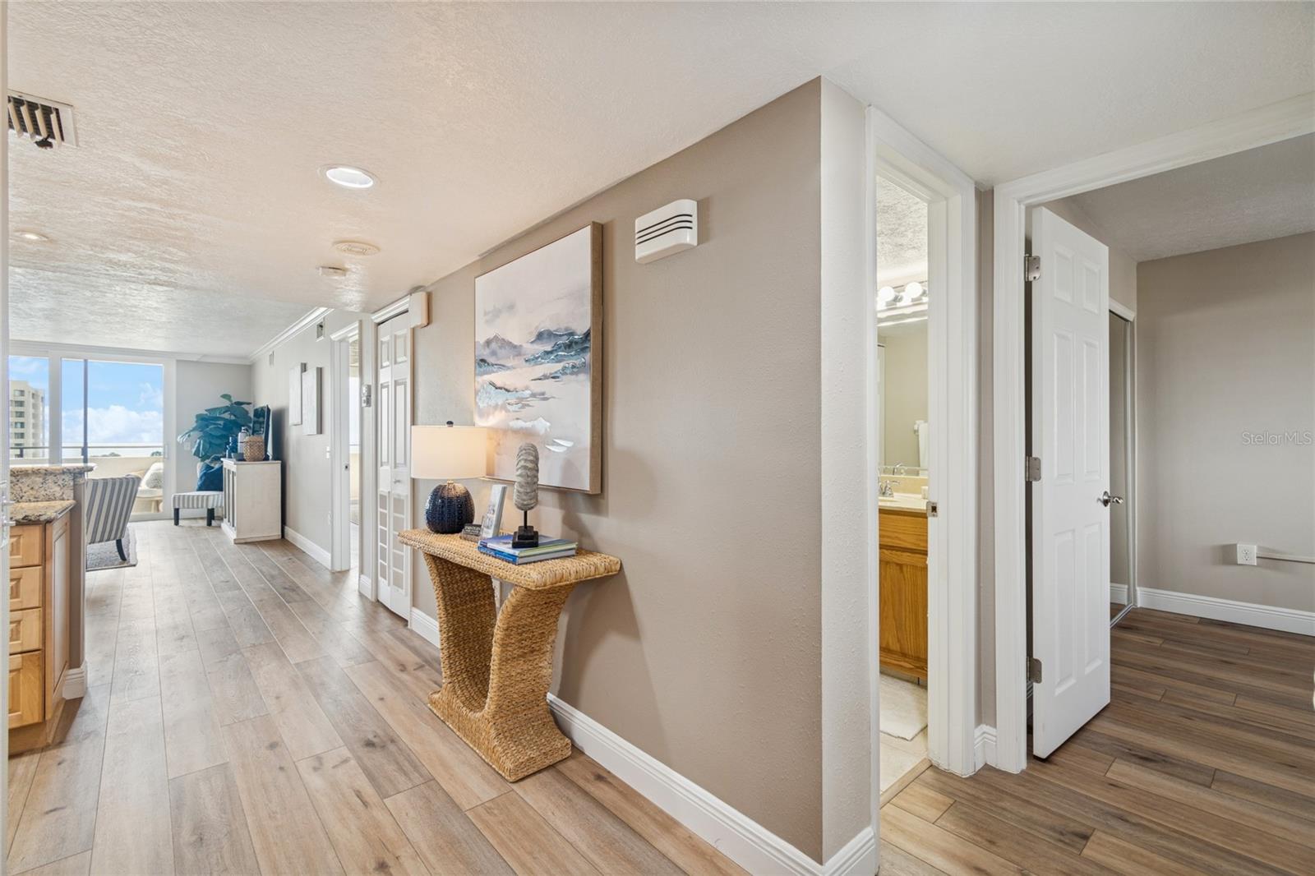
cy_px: 438
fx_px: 548
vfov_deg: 77.3
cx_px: 658
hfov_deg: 100.4
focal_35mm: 15
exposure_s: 1/4
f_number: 7.1
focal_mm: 10
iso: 100
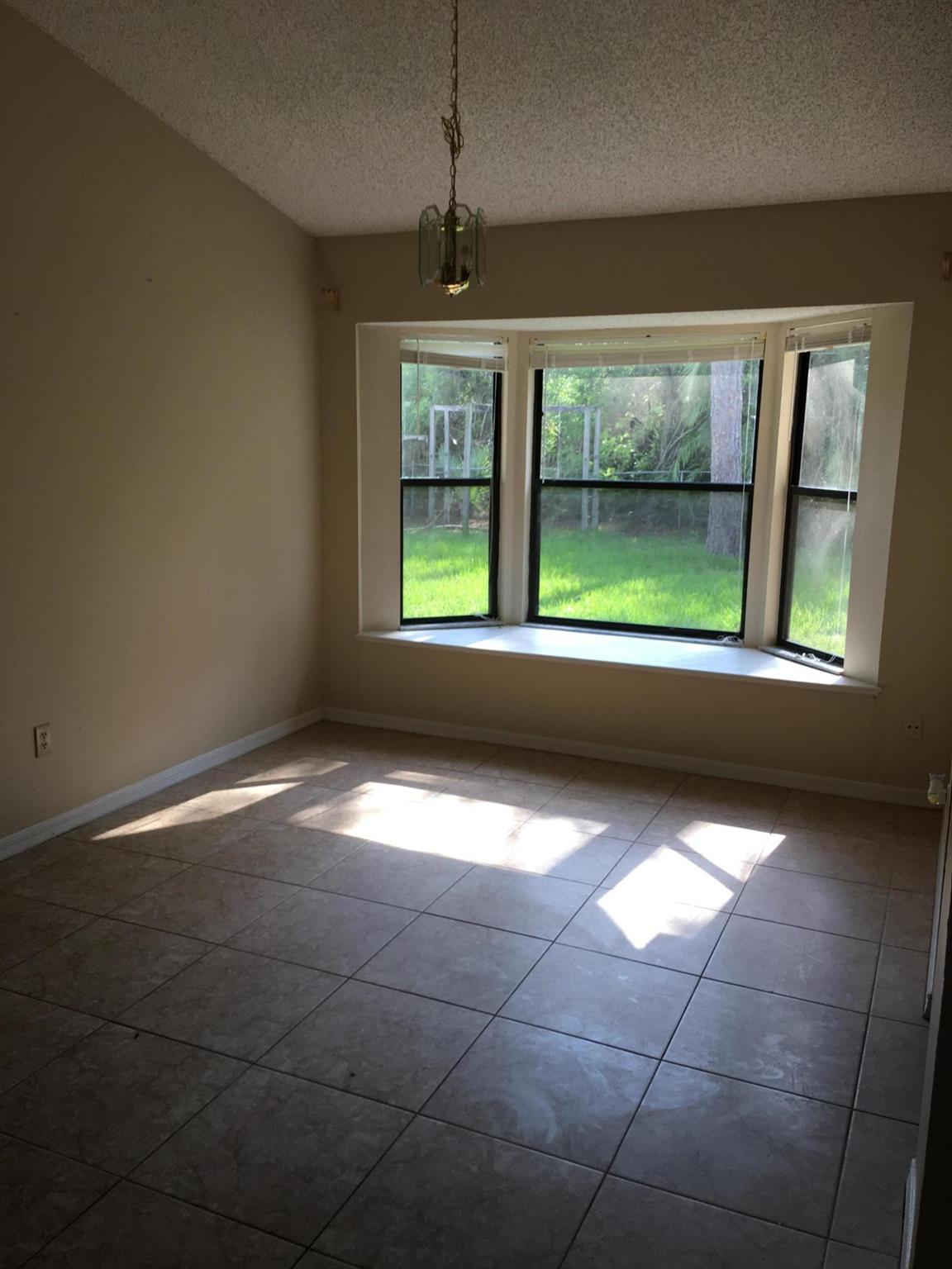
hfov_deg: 48.2
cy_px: 634
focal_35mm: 29
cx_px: 476
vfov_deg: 61.7
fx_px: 1063
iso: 32
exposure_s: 1/120
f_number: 2.2
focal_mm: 4.15
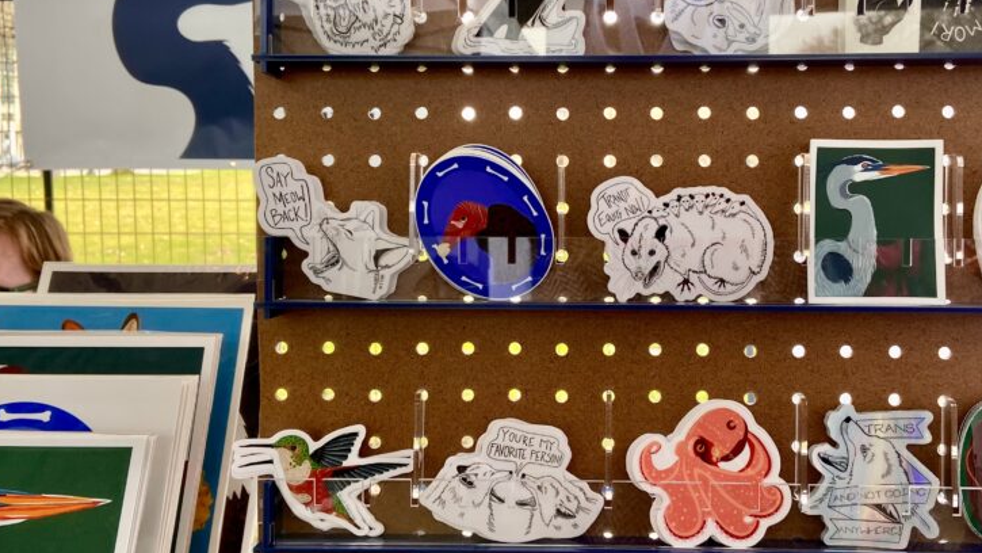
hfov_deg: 50.3
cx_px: 572
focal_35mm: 40
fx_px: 1042
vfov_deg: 29.7
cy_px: 232
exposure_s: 1/121
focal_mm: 4.25
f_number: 1.8
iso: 50
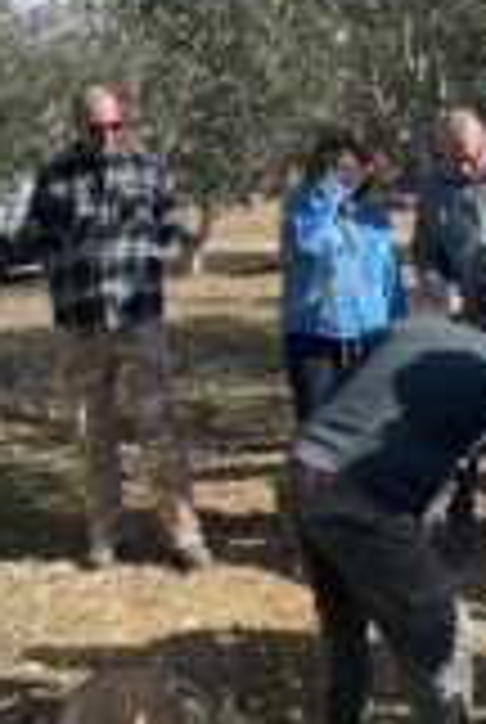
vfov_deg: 29.5
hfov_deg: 20.4
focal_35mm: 67
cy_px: 180
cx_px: 302
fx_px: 1351
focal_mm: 4.2
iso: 32
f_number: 1.6
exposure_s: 1/1689
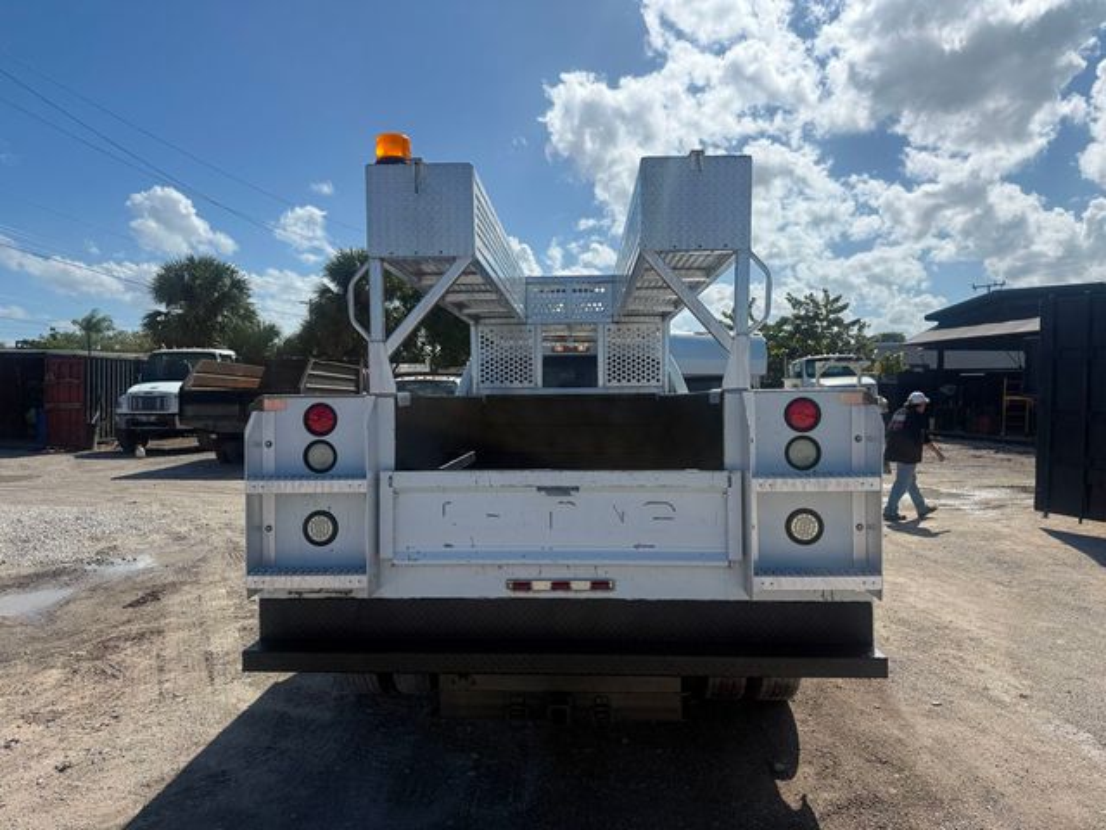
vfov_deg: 56.8
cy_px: 415
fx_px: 767
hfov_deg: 71.6
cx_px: 553
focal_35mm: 24
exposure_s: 1/9091
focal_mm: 6.76
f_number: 1.78
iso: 80
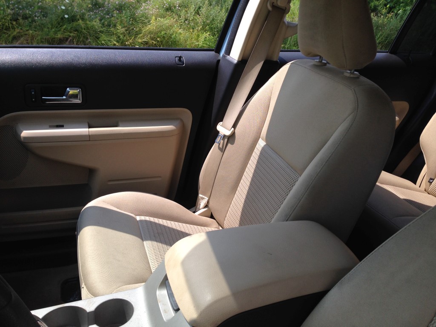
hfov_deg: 55.4
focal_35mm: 33
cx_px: 218
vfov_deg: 42.9
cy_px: 164
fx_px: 416
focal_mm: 4.12
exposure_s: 1/775
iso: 50
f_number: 2.4
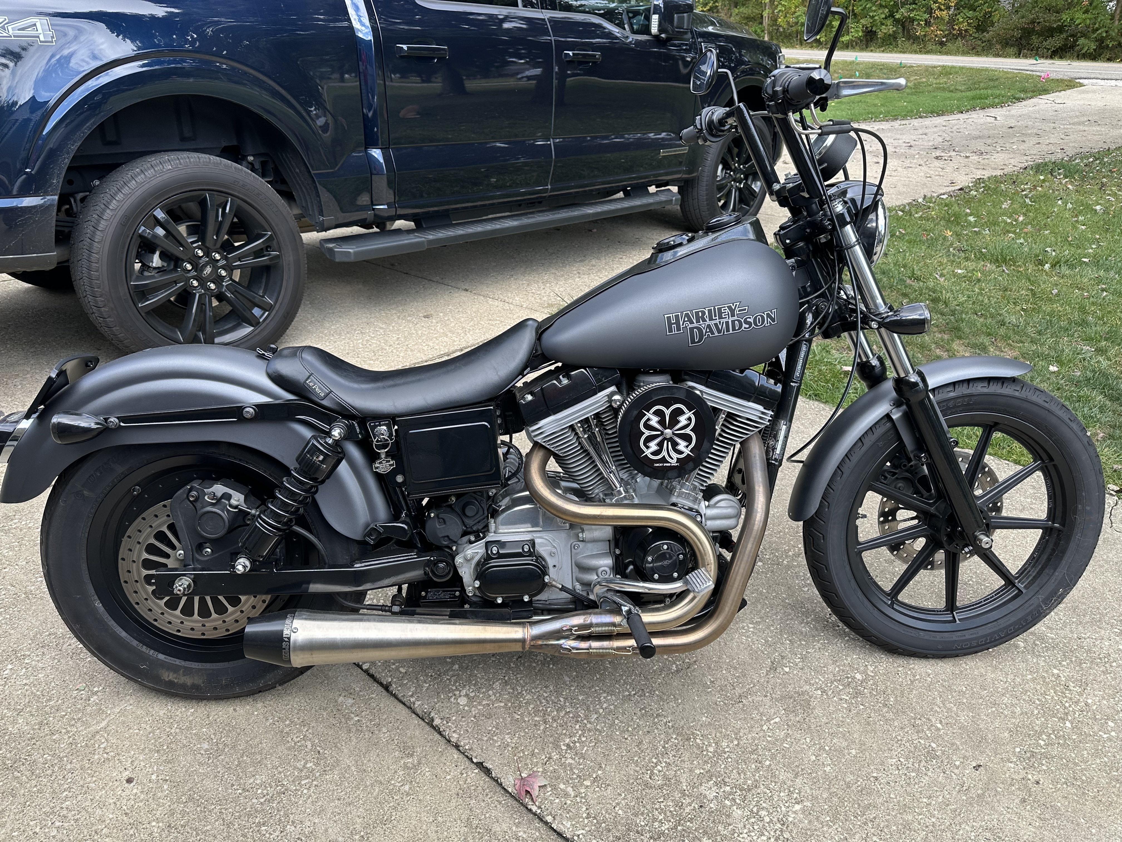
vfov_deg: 56.8
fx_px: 778
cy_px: 421
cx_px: 561
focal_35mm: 24
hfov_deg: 71.6
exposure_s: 1/836
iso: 80
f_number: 1.78
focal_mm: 6.86
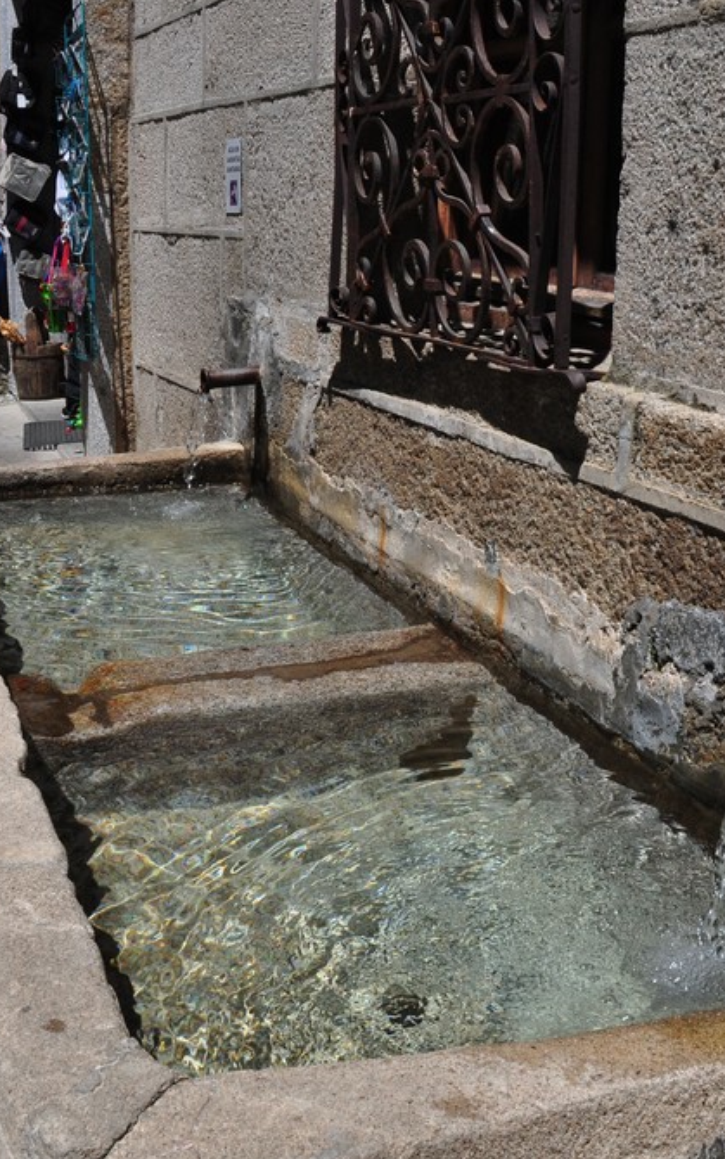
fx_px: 1327
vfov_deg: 47.2
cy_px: 574
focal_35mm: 42
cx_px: 476
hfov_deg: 30.4
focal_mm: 18
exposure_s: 1/500
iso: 400
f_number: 11
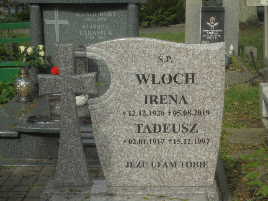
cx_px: 134
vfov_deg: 17.8
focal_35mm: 83
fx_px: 643
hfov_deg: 23.6
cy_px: 100
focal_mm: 14.9
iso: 100
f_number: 6.7
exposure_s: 1/250
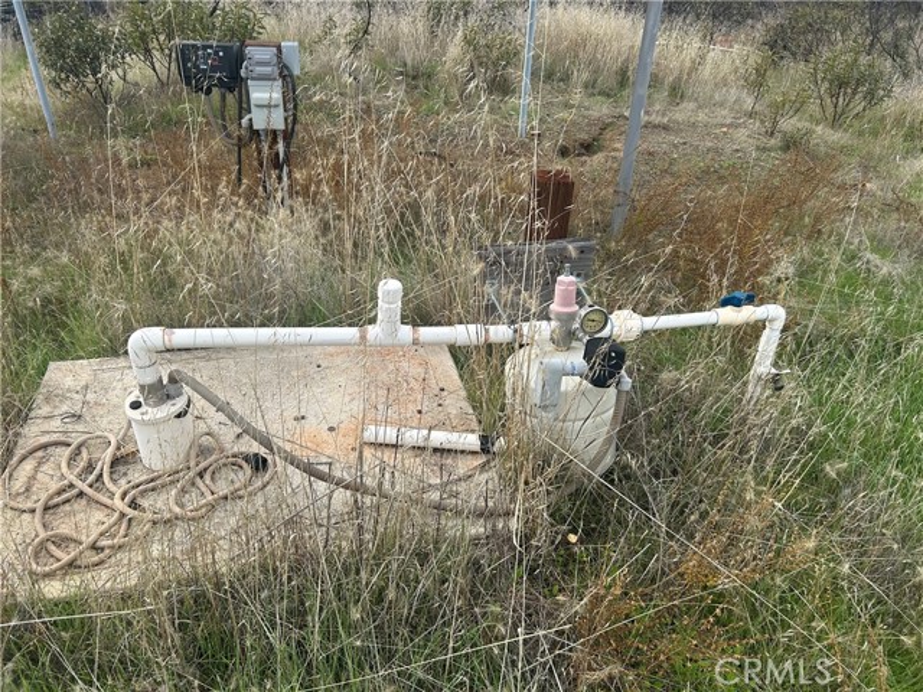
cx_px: 462
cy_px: 346
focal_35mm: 26
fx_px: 693
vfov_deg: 53.1
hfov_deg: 67.3
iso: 50
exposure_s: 1/1808
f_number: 1.5
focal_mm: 5.7
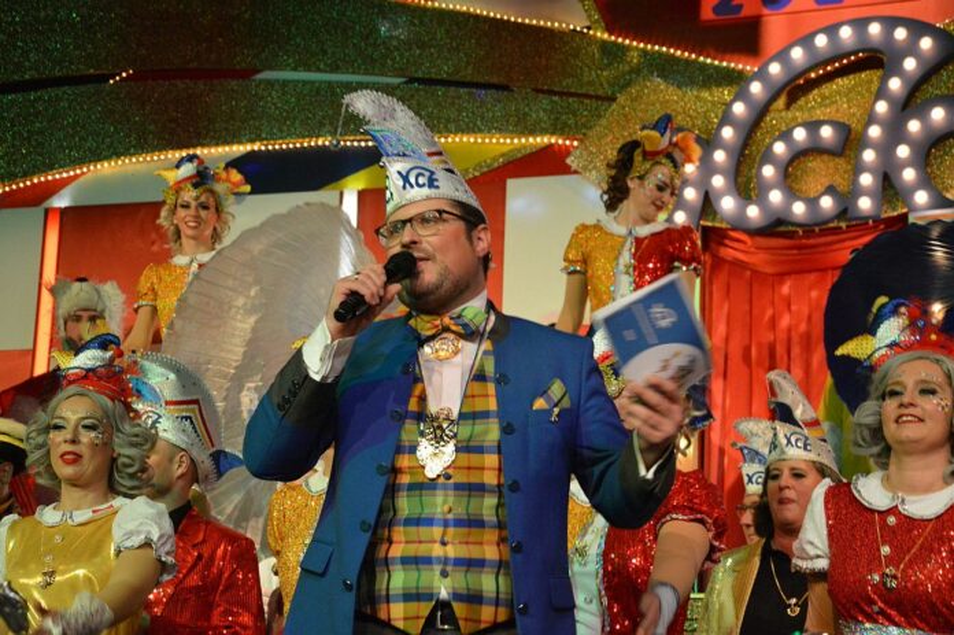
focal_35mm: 78
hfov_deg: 26.0
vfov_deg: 17.5
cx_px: 477
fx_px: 2065
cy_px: 318
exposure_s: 1/80
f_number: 5
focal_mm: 52
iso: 3200
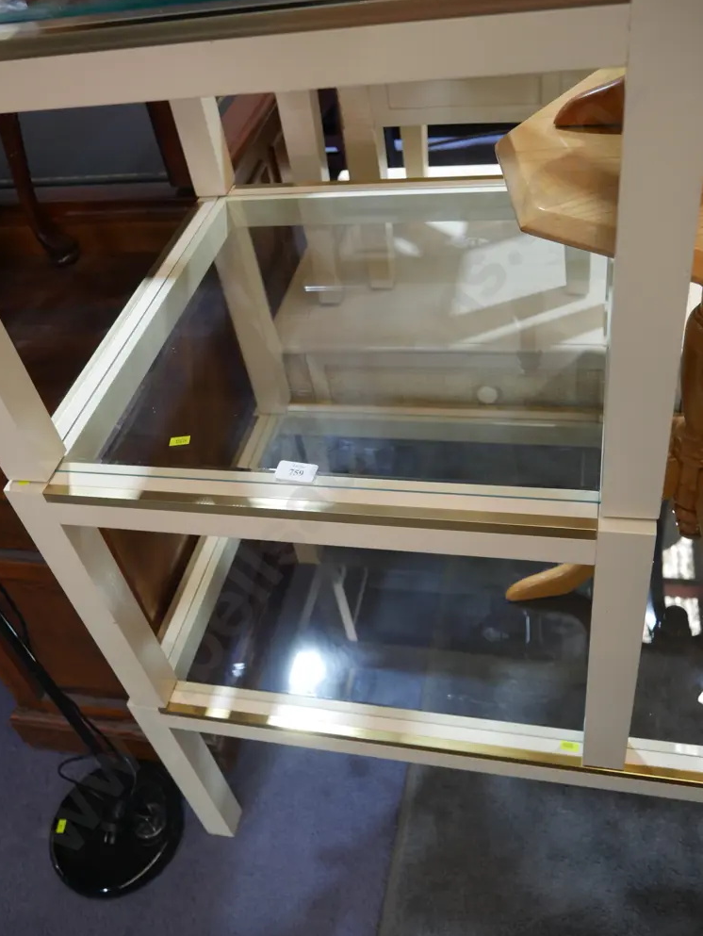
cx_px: 342
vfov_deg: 55.3
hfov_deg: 43.0
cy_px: 463
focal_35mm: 33
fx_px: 893
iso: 500
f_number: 3.6
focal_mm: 16
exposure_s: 1/60
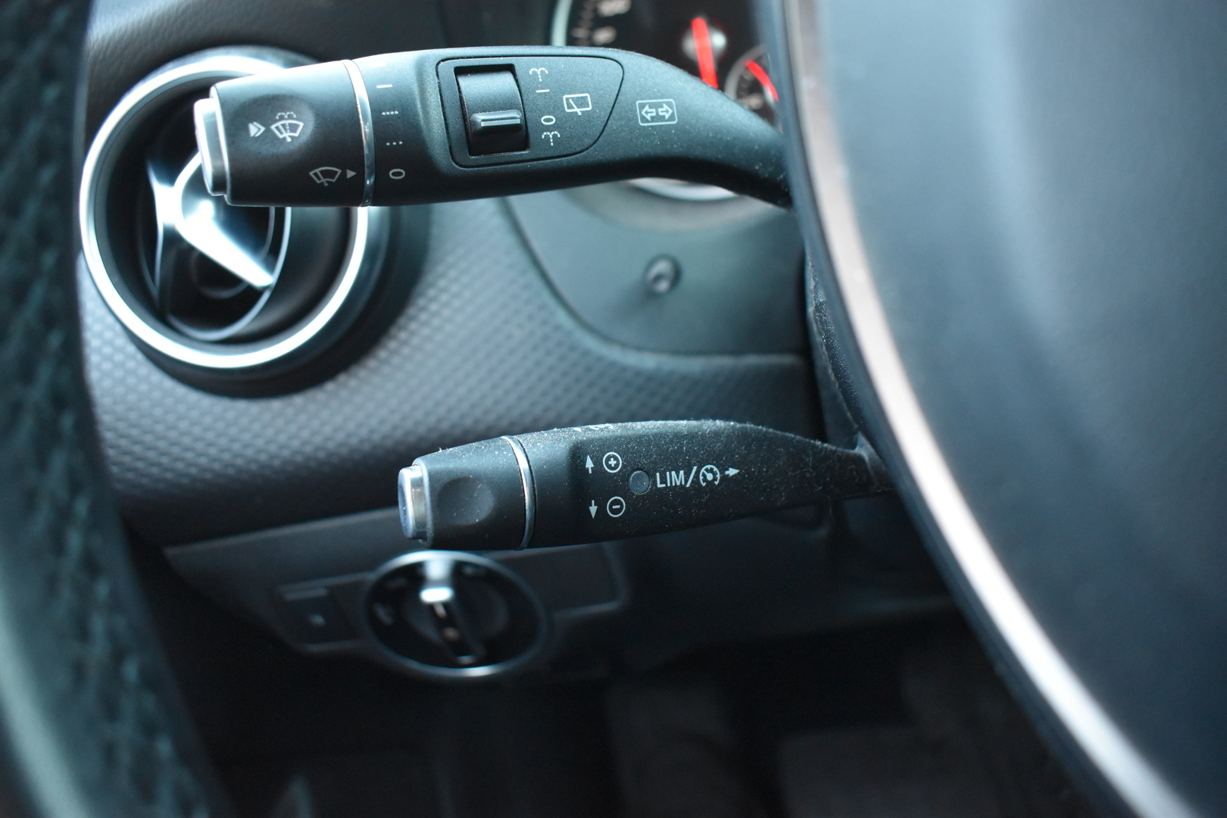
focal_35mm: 30
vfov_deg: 43.6
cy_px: 409
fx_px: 1022
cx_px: 614
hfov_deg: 61.9
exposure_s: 1/125
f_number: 4
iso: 3200
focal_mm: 20
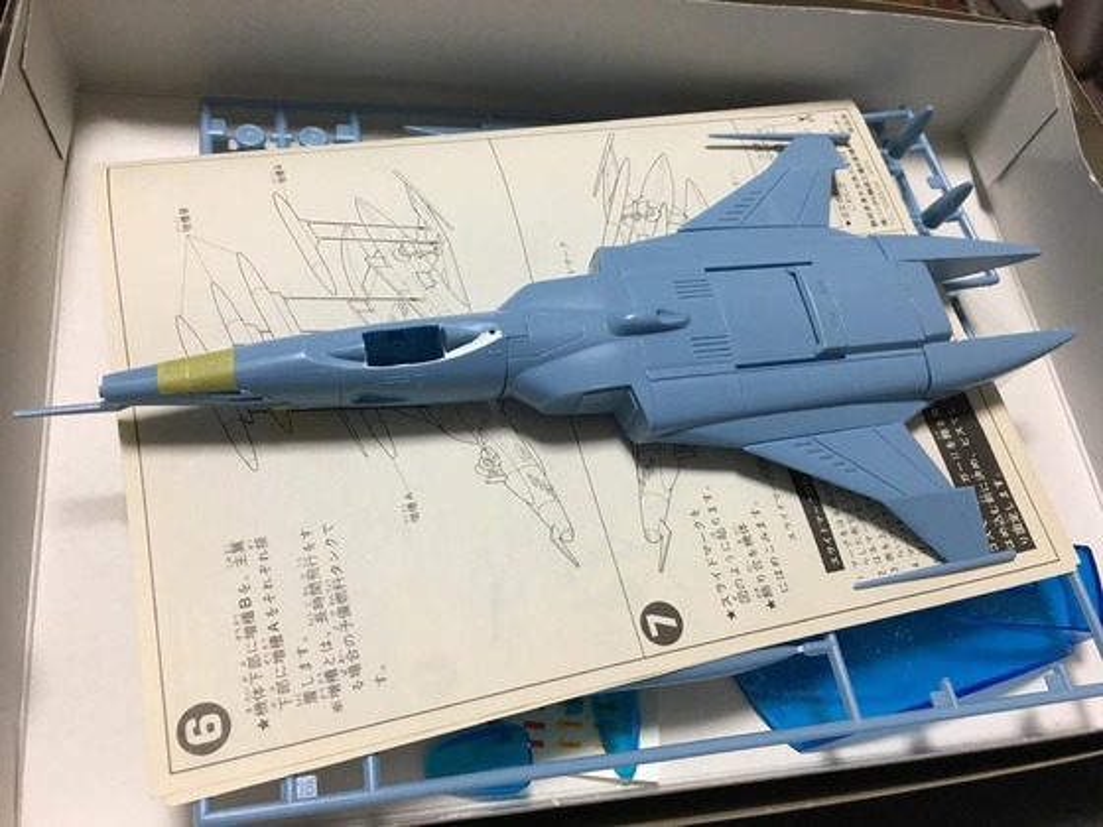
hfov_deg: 61.7
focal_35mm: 29
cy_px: 414
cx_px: 552
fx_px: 924
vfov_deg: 48.2
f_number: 2.2
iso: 100
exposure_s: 1/30
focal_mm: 4.15
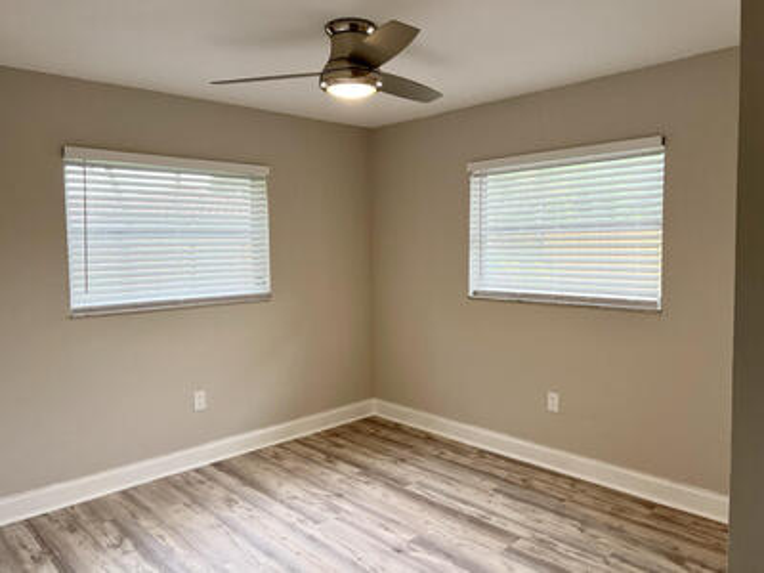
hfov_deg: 67.3
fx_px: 574
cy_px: 286
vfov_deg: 53.1
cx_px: 382
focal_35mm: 26
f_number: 1.5
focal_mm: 5.7
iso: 100
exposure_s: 1/120
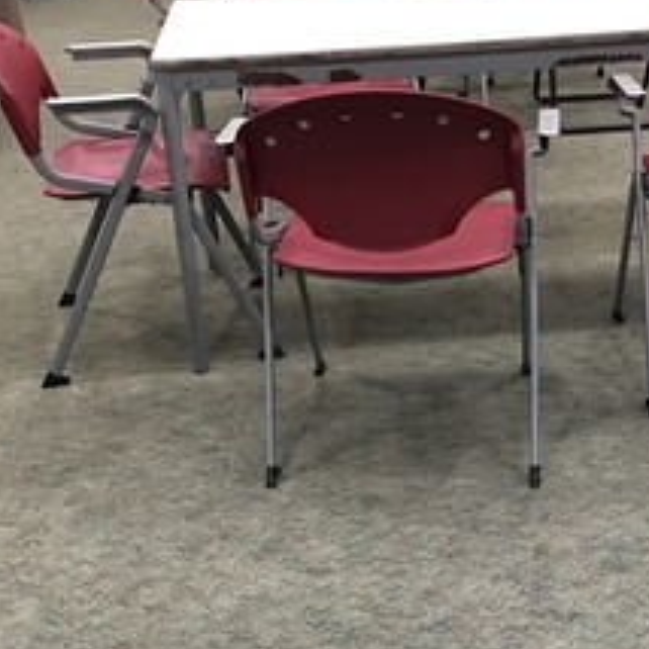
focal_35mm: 60
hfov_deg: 28.4
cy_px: 426
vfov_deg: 28.4
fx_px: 1273
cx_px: 434
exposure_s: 1/15
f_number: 2.2
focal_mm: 4.15
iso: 100
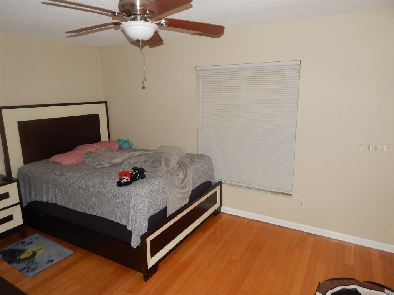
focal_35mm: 22
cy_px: 148
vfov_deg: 61.1
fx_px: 250
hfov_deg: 76.4
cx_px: 197
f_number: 3
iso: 200
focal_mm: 4
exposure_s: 1/30
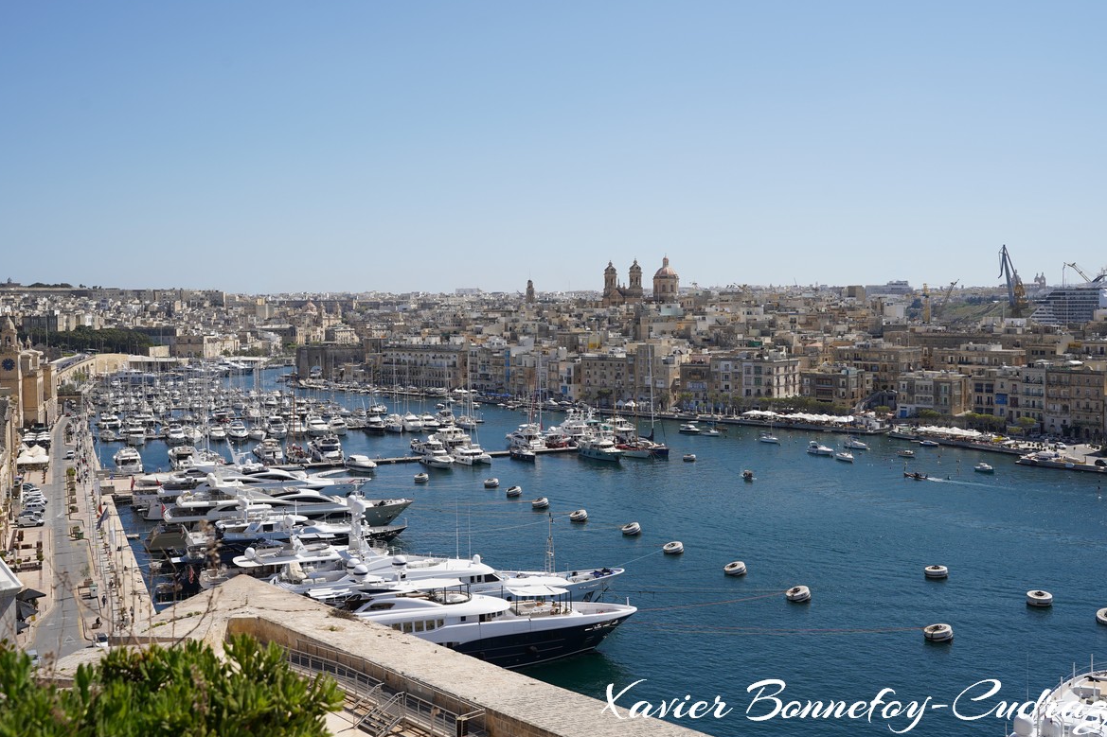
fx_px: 1199
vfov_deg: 34.2
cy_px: 366
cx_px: 555
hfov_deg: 49.6
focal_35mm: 39
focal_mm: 38
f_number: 8
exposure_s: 1/400
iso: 100
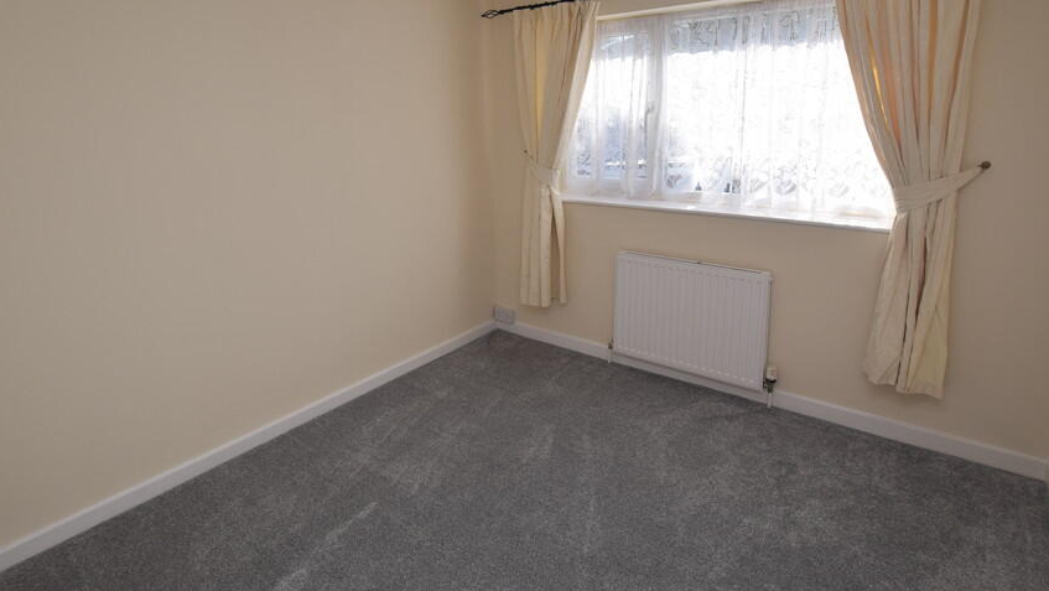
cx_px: 489
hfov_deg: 89.4
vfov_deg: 57.3
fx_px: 529
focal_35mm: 19
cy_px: 206
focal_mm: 10
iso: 280
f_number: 5.6
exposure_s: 1/125
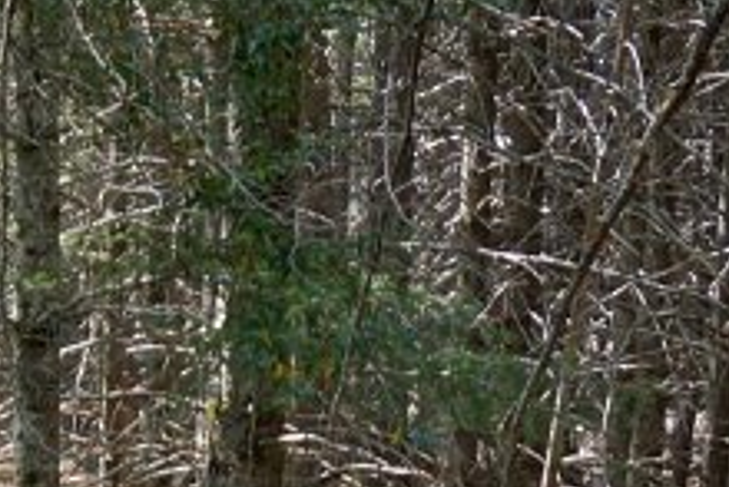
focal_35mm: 146
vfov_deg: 8.7
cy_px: 1097
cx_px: -219
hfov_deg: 13.5
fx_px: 2965
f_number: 4
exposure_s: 1/60
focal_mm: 21
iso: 160
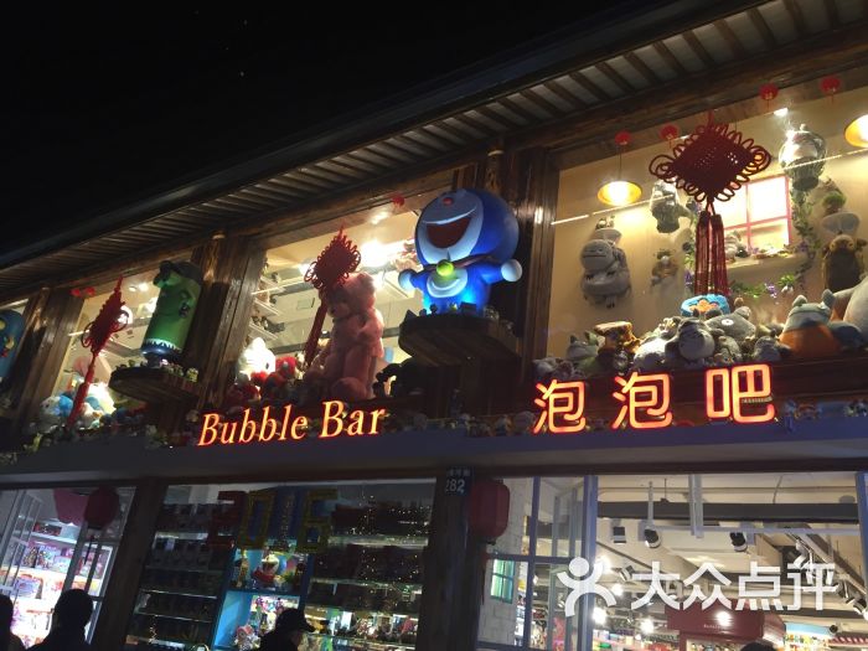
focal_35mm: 29
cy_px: 326
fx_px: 727
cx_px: 434
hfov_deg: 61.7
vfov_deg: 48.2
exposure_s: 1/33
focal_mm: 4.15
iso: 100
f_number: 2.2
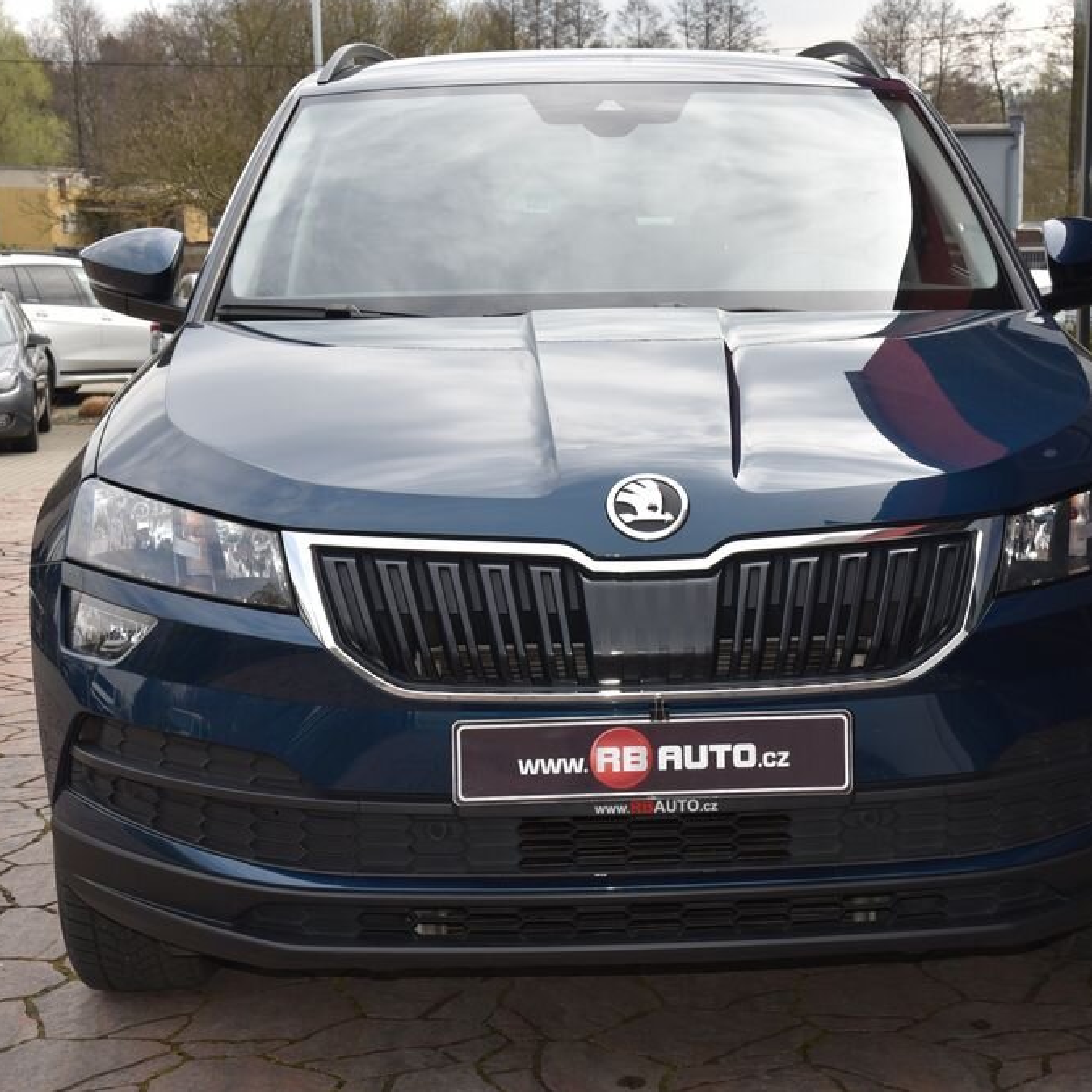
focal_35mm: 67
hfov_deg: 25.6
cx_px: 690
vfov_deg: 25.7
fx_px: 2391
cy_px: 548
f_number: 11
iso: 500
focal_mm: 52
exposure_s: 1/200
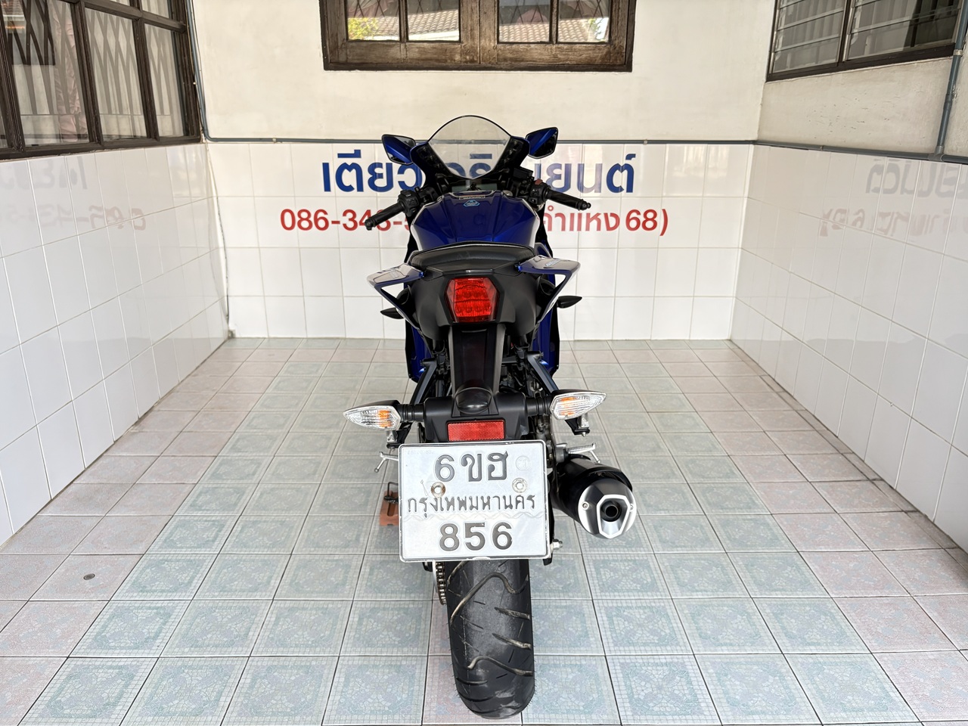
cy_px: 363
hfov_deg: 67.3
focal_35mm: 26
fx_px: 727
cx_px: 484
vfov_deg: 53.1
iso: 160
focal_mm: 5.96
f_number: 1.6
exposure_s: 1/60
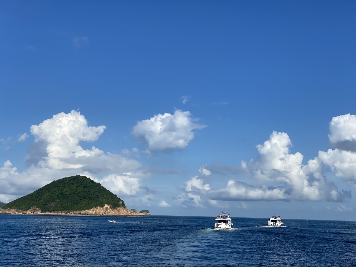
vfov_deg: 28.0
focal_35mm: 52
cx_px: 178
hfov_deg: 36.8
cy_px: 134
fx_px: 535
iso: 20
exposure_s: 1/2283
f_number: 2
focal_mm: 6
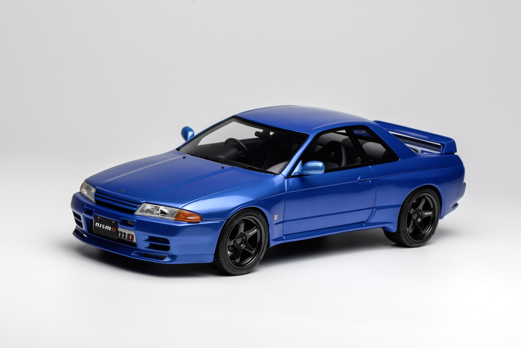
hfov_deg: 19.4
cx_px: 260
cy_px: 174
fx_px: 1520
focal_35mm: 105
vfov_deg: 13.1
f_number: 22
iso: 100
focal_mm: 105
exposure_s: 1/4
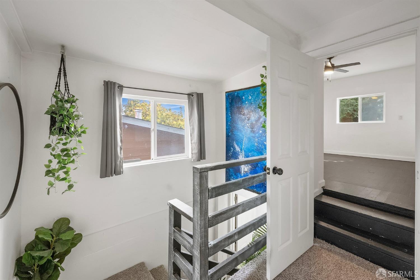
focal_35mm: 14
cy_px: 140
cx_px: 210
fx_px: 163
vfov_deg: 81.2
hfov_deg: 104.3
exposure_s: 1/15
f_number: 8
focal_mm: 14
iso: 640
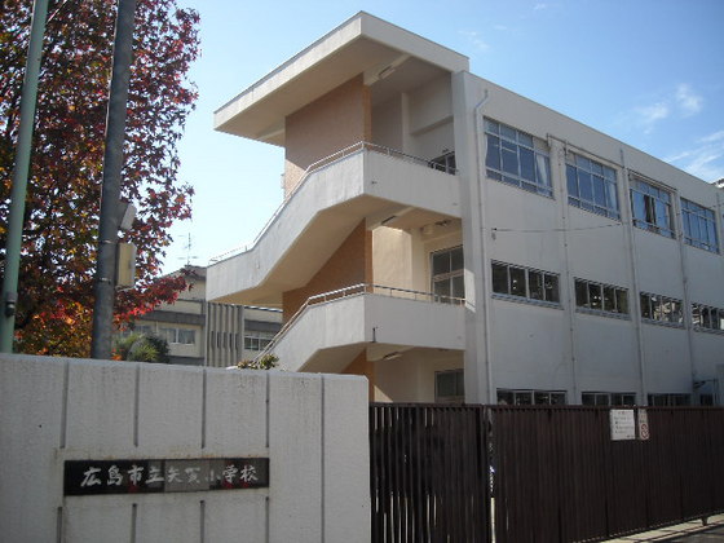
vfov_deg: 40.7
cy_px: 272
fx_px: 732
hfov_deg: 52.6
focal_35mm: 35
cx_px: 362
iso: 64
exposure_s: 1/218
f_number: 5.6
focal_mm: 5.7
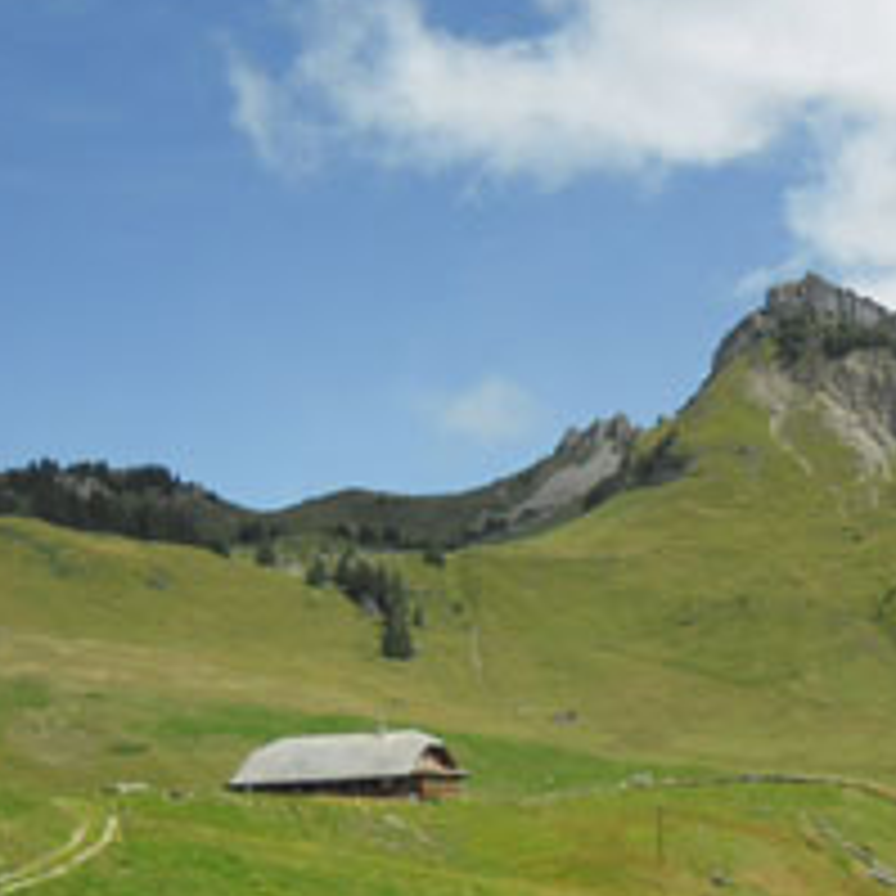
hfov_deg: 30.0
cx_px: 846
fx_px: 1581
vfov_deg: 31.3
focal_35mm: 54
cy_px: 630
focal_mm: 4.9
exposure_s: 1/980
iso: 80
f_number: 3.5
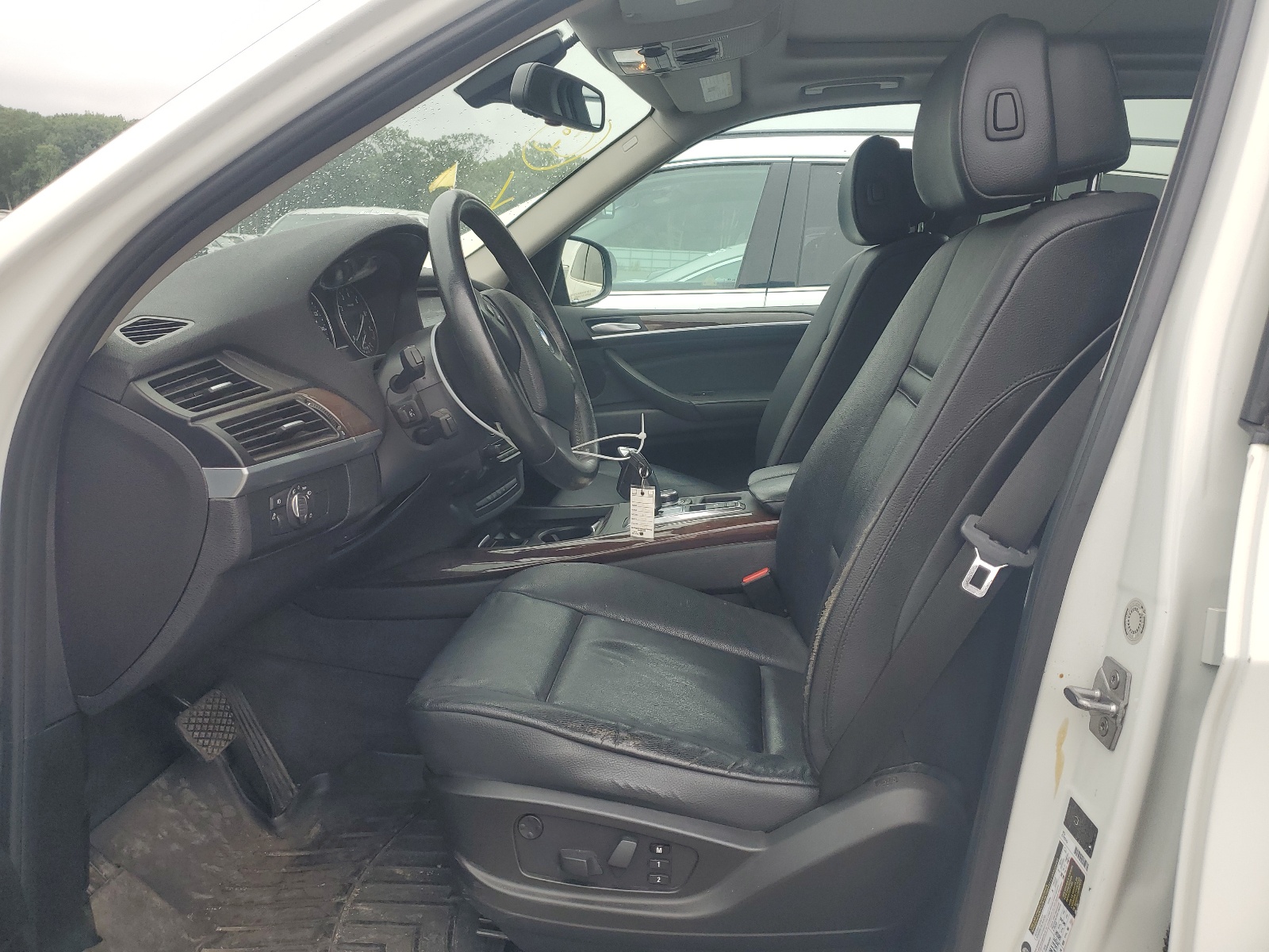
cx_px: 634
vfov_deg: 53.1
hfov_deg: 67.3
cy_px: 476
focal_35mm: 26
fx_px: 953
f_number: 1.5
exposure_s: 1/833
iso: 50
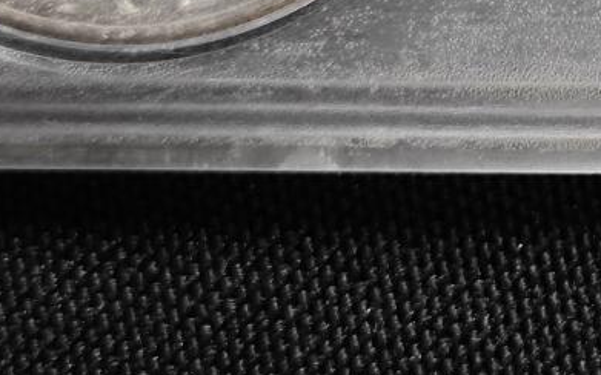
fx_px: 3045
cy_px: -237
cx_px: 782
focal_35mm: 186
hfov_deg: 11.0
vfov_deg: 6.9
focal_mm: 5.84
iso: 160
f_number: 1.6
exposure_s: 1/100
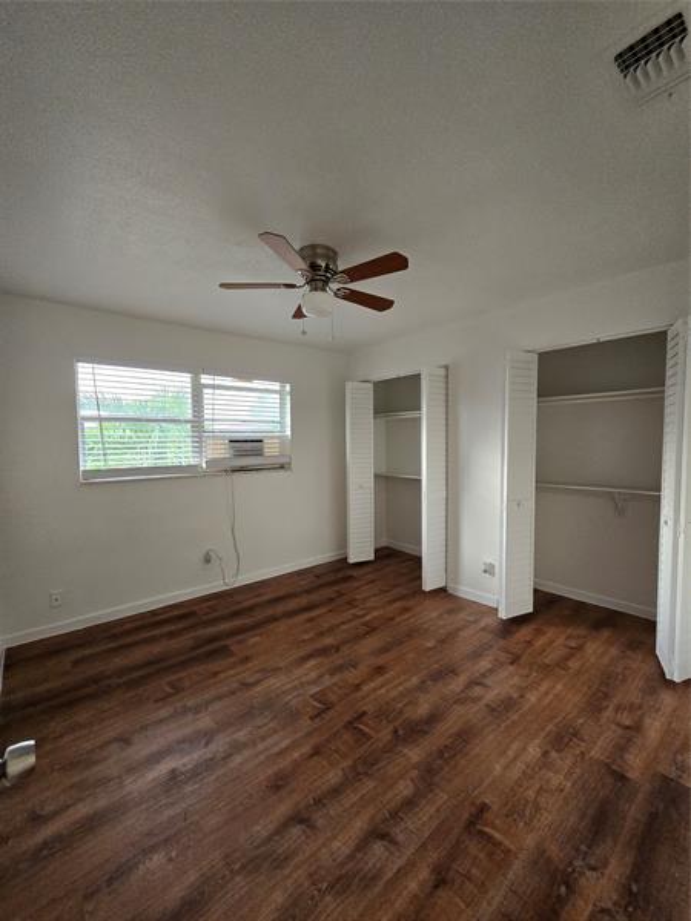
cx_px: 346
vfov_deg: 106.2
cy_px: 460
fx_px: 346
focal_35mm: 13
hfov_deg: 89.9
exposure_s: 1/100
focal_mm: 2.2
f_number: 2.2
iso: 320
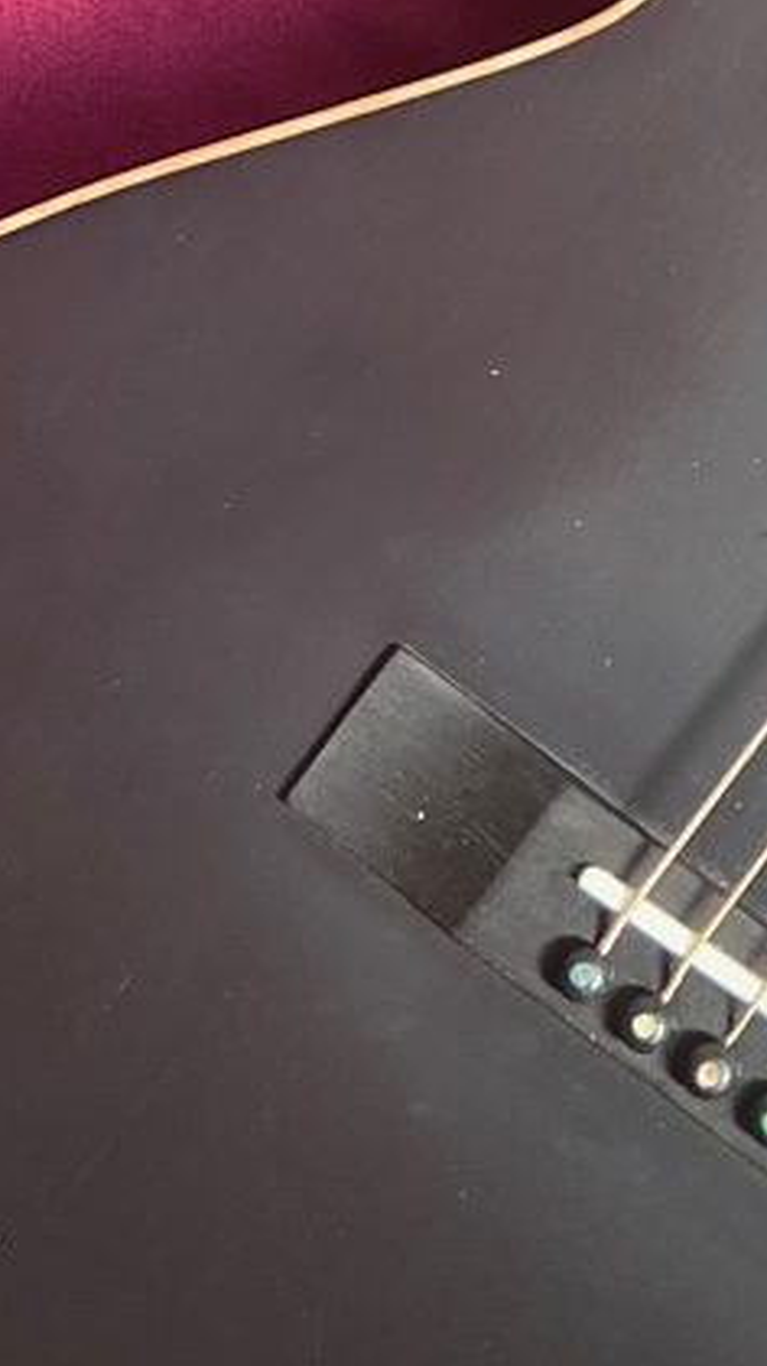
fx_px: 4921
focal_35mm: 136
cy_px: -270
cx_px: 1563
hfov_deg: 8.4
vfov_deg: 15.2
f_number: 1.5
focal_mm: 5.7
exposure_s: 1/314
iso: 50
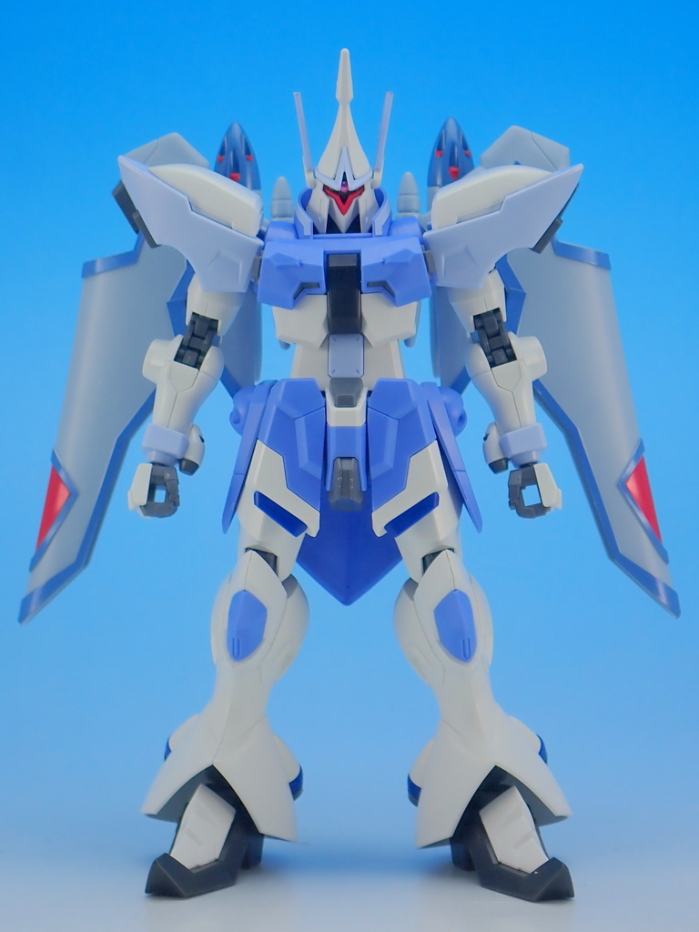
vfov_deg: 19.6
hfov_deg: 14.8
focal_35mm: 100
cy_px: 466
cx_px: 350
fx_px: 2692
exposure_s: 1/15
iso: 100
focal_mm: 18
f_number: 4.9
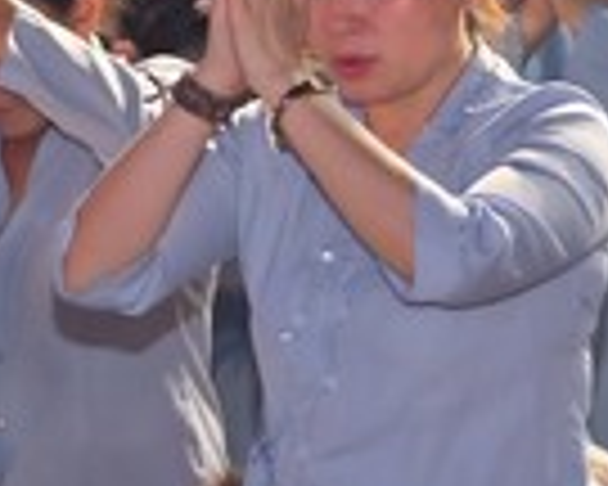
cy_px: 256
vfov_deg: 3.3
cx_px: 86
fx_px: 8511
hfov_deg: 4.1
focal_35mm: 473
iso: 1000
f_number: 4
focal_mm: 105
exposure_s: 1/125
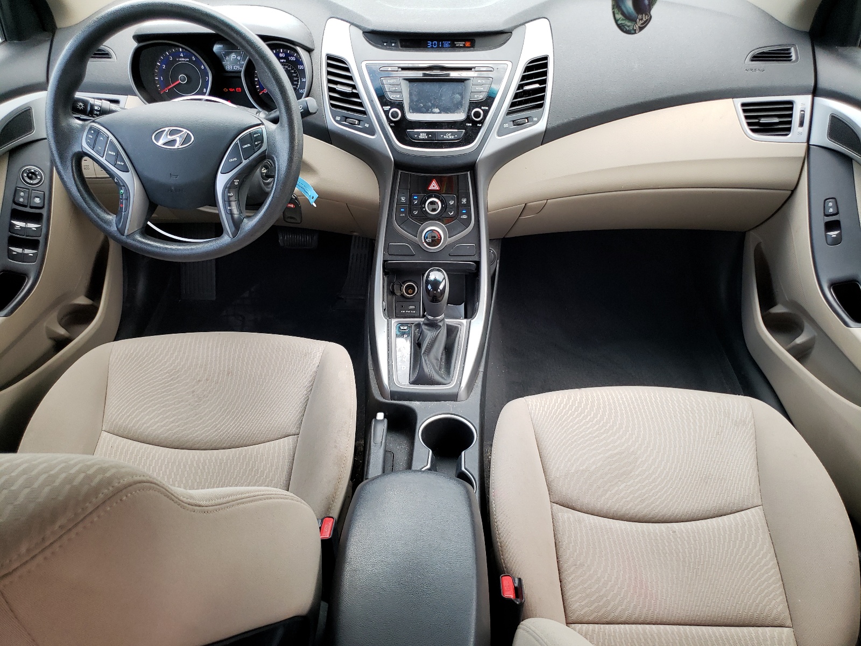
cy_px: 323
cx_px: 430
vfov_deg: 53.1
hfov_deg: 67.3
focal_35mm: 26
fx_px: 647
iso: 81
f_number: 1.5
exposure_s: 1/100
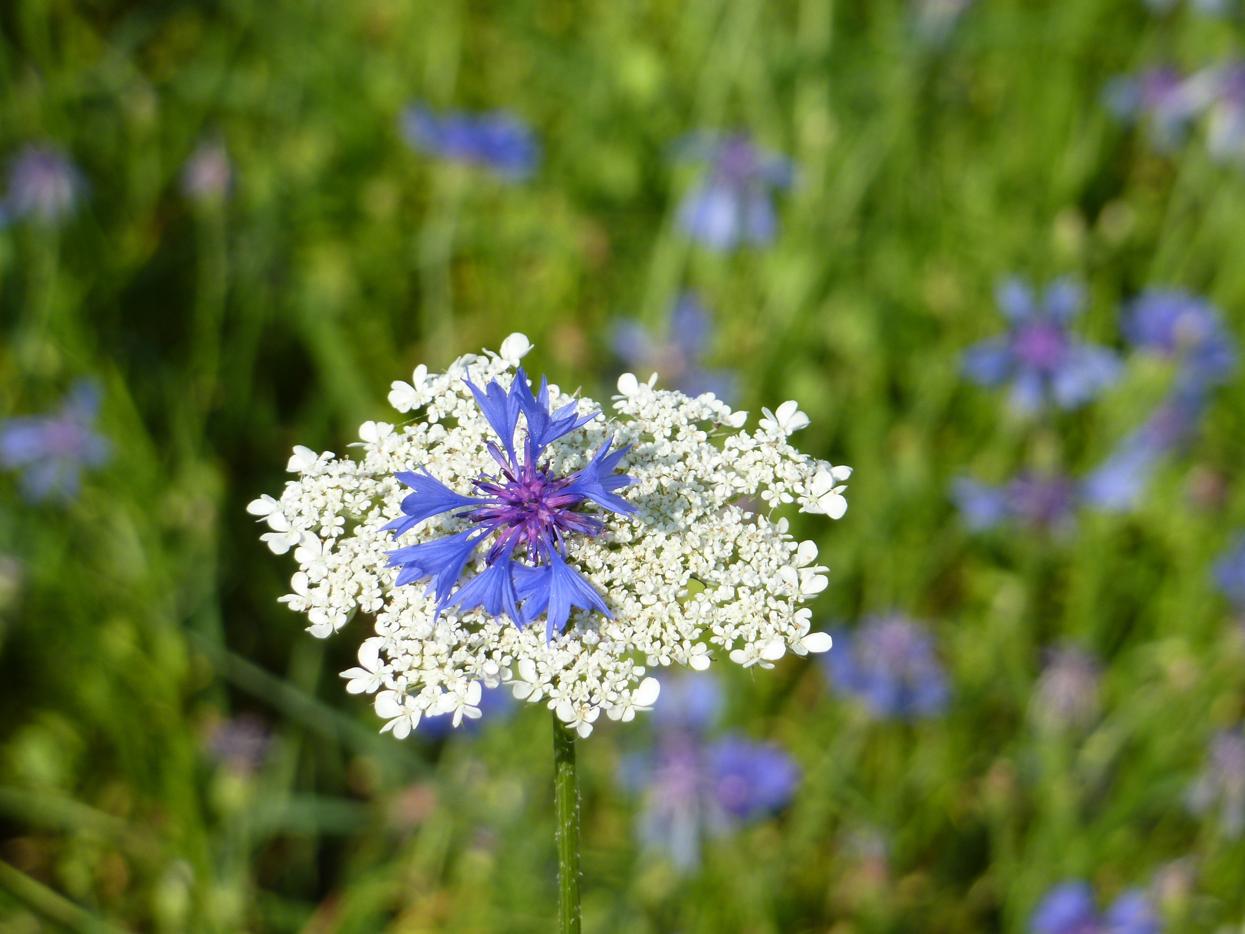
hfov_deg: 6.5
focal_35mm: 306
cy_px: 469
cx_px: 614
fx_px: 11006
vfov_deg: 4.9
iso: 80
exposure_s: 1/500
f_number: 5.6
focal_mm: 49.2
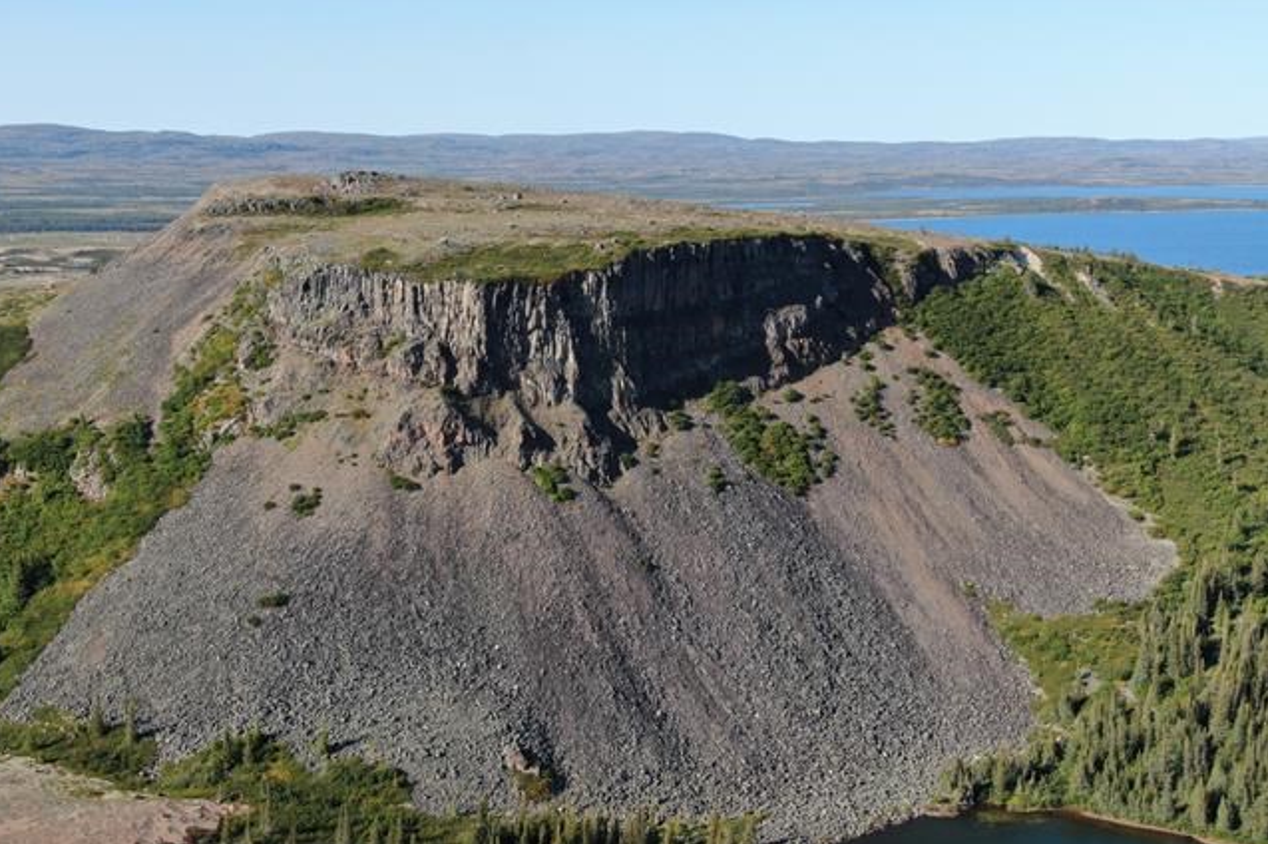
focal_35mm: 51
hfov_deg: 38.9
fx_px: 1795
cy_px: 366
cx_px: 625
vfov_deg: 26.4
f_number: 3.8
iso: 100
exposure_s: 1/500
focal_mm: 8.6
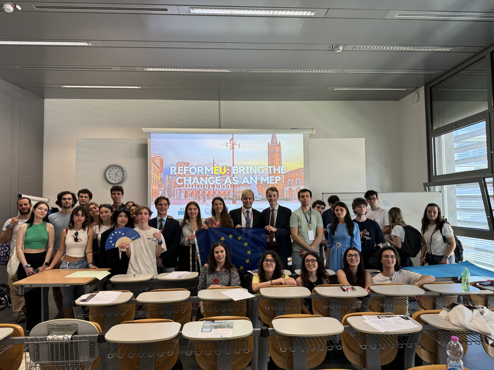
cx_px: 247
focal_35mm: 24
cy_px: 185
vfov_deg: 56.8
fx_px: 343
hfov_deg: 71.6
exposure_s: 1/50
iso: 160
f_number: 1.78
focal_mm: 6.76
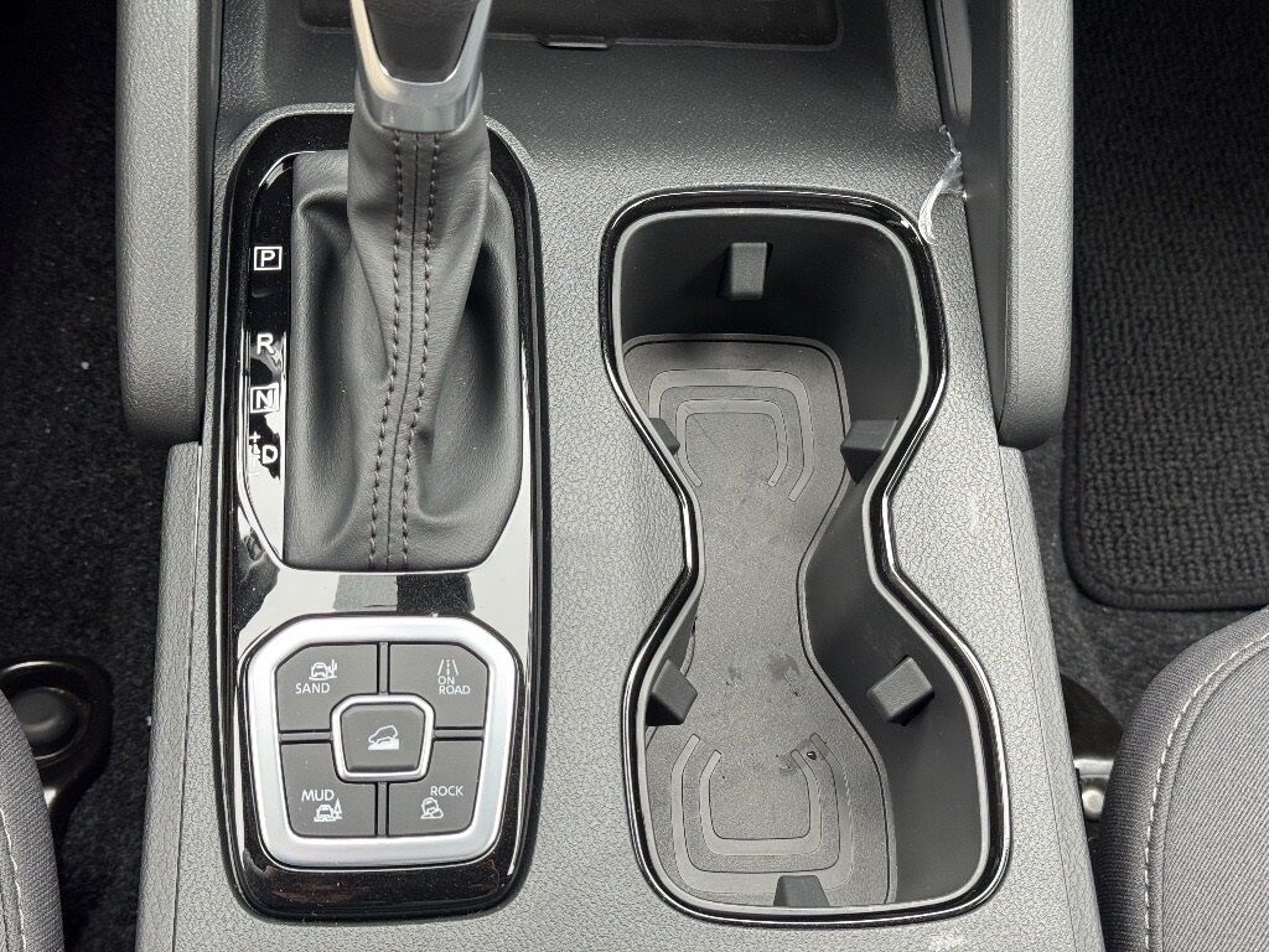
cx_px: 634
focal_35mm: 48
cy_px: 476
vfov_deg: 30.3
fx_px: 1760
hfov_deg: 39.7
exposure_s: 1/60
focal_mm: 6.76
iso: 200
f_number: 1.78
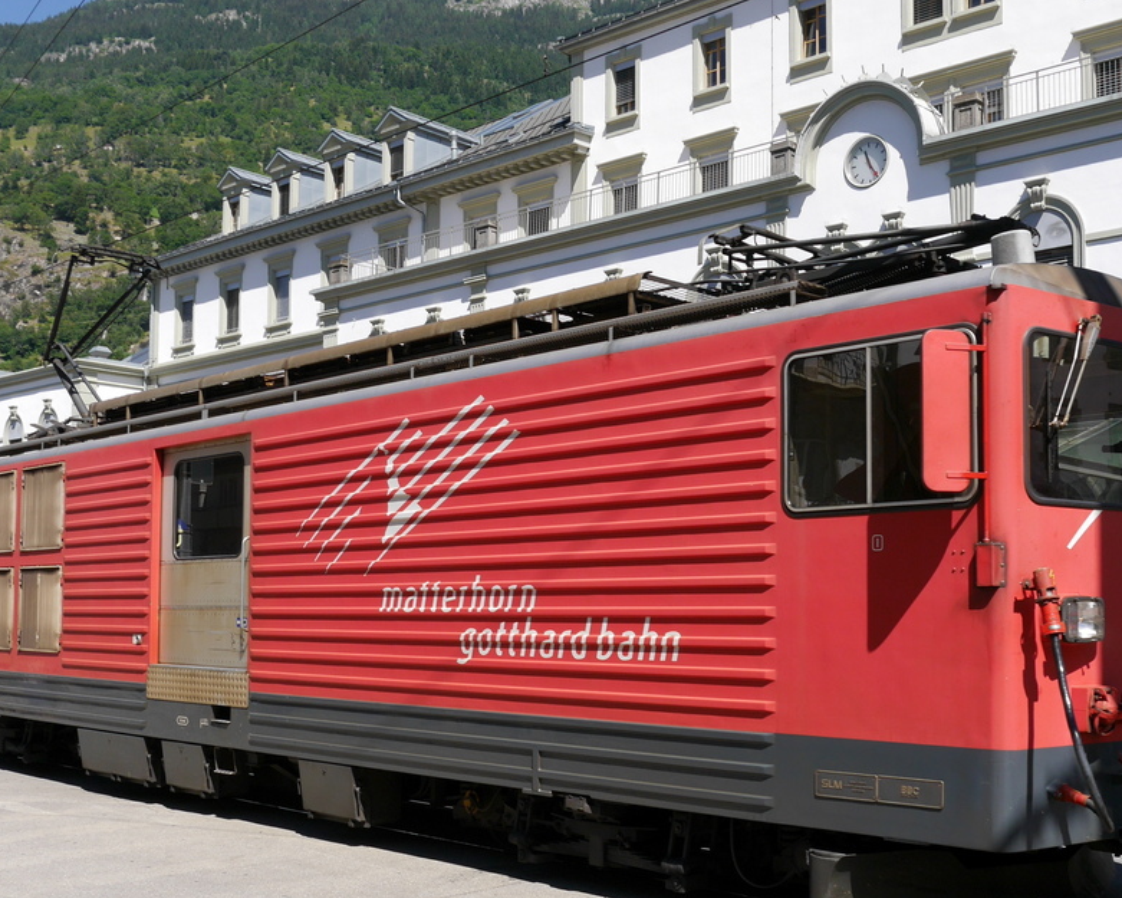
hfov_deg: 43.6
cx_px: 661
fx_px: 1395
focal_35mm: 42
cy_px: 549
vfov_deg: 35.5
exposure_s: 1/400
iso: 160
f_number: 7.1
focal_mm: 14
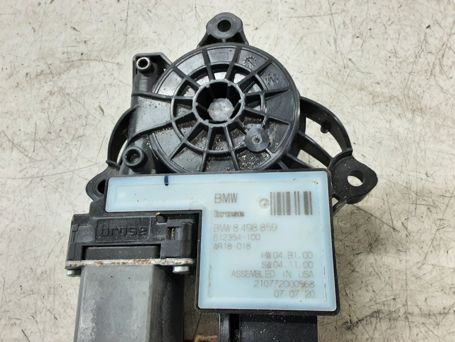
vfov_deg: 51.4
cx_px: 228
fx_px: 355
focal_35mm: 27
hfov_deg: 65.3
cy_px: 171
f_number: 1.9
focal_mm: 2.91
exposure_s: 1/50
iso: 125
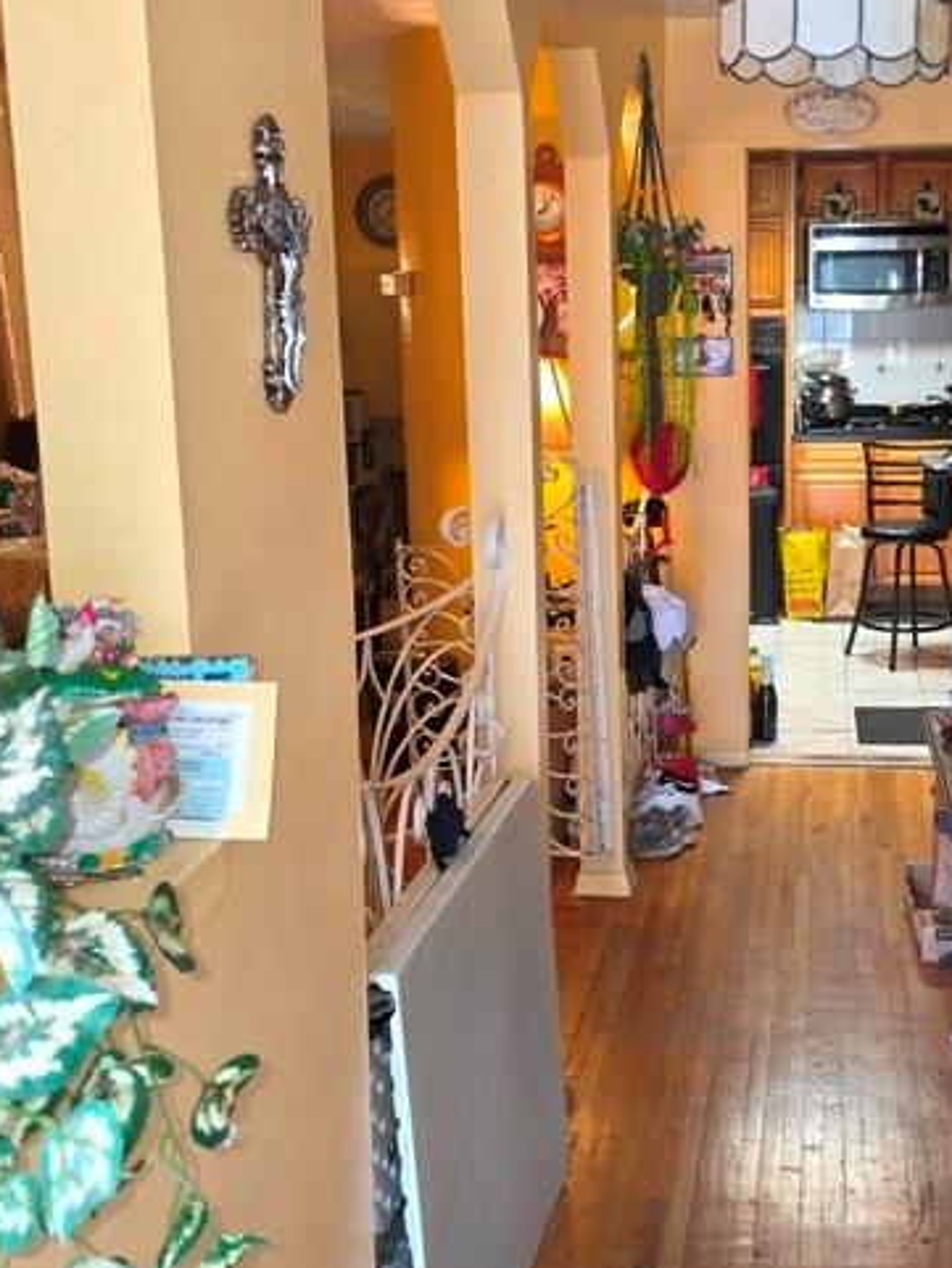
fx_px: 1576
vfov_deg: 43.8
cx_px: 711
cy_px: 596
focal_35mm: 43
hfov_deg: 33.0
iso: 100
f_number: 1.7
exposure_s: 1/24
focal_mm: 6.3
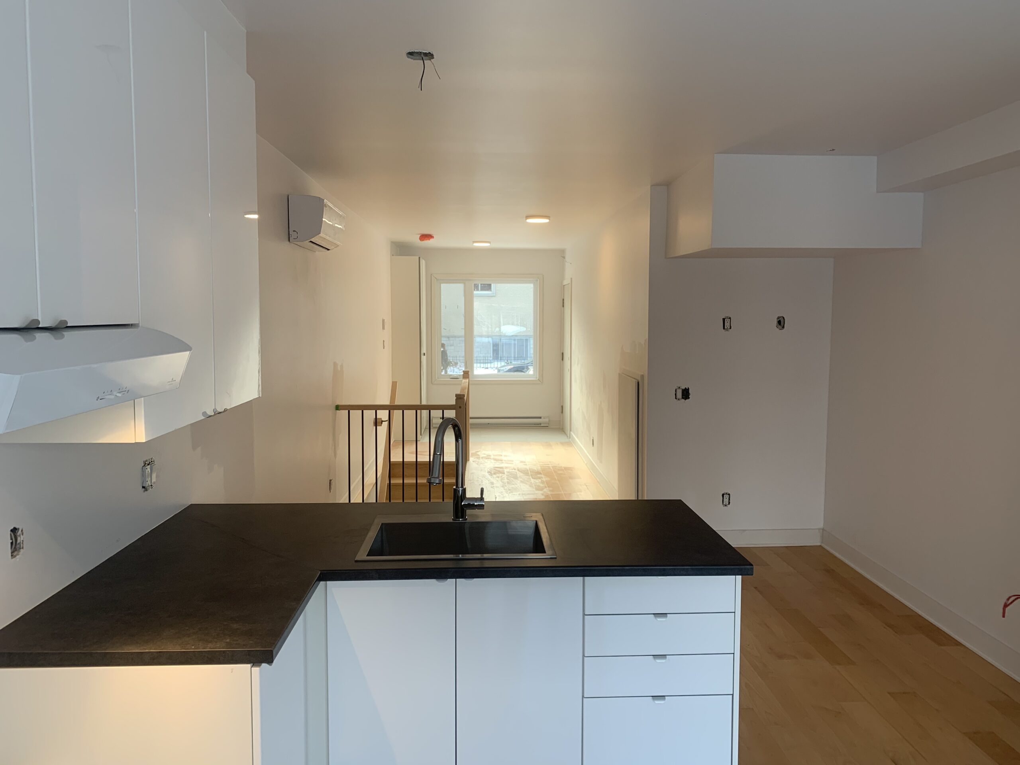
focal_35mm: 26
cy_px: 382
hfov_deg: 67.3
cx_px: 510
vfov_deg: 53.1
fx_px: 766
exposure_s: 1/120
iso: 50
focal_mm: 4.25
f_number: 1.8
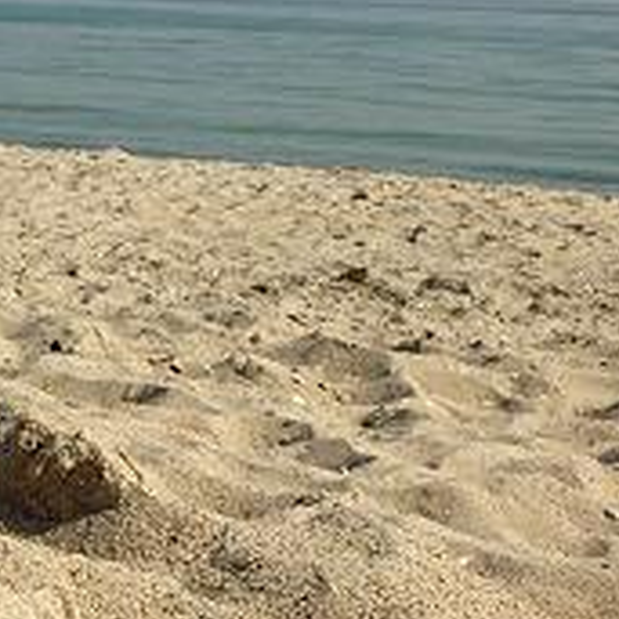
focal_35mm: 87
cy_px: 331
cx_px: -87
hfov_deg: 19.0
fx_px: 1760
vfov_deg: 19.9
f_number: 5.6
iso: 80
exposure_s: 1/640
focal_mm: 6.5
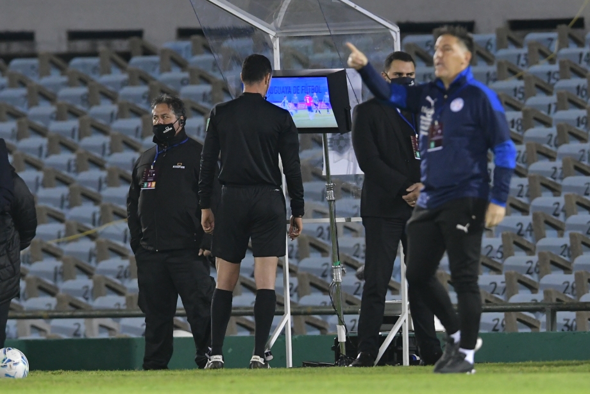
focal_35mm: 800
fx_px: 13114
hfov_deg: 2.6
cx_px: 295
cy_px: 197
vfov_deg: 1.7
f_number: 4
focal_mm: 400
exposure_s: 1/500
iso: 2500
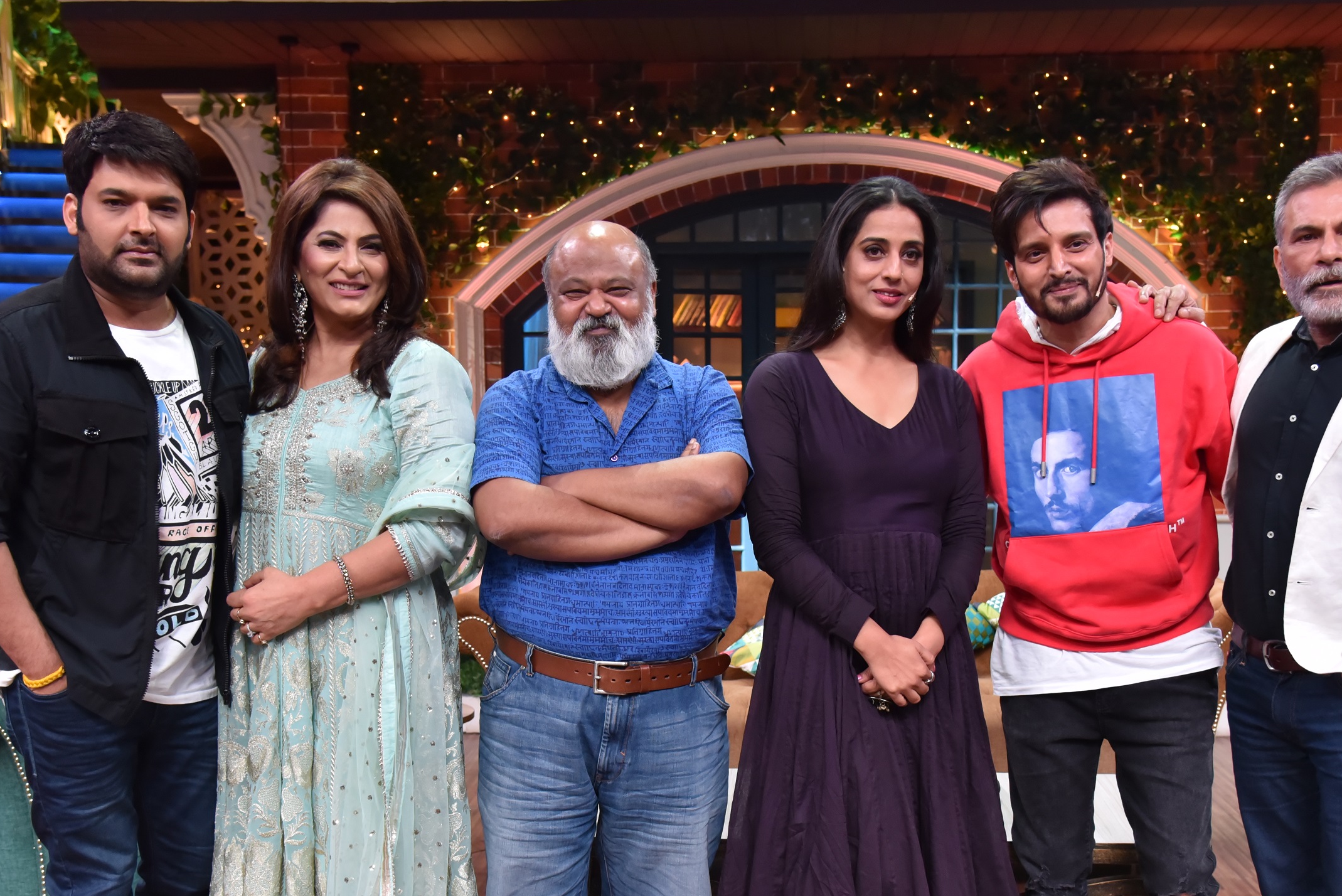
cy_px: 626
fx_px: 1678
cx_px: 708
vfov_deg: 29.6
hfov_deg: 43.6
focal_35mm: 45
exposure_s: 1/320
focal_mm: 32
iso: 1600
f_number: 4
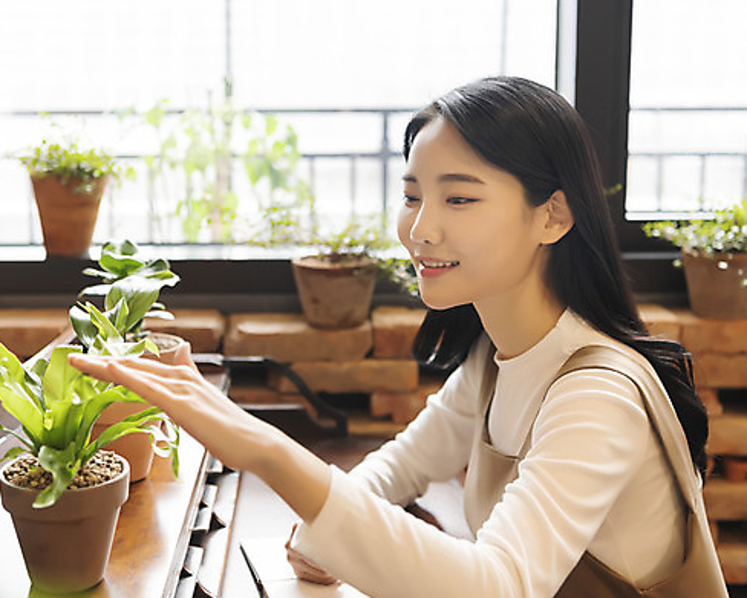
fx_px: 1172
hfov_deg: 35.3
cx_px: 364
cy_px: 294
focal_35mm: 53
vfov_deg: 28.6
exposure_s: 1/125
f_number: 3.2
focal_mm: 46
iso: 400
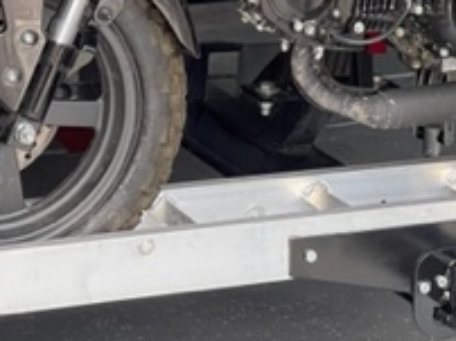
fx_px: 2671
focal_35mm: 203
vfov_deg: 7.2
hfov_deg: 9.7
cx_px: 384
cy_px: -59
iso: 80
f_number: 2.2
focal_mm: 7.5
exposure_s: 1/99
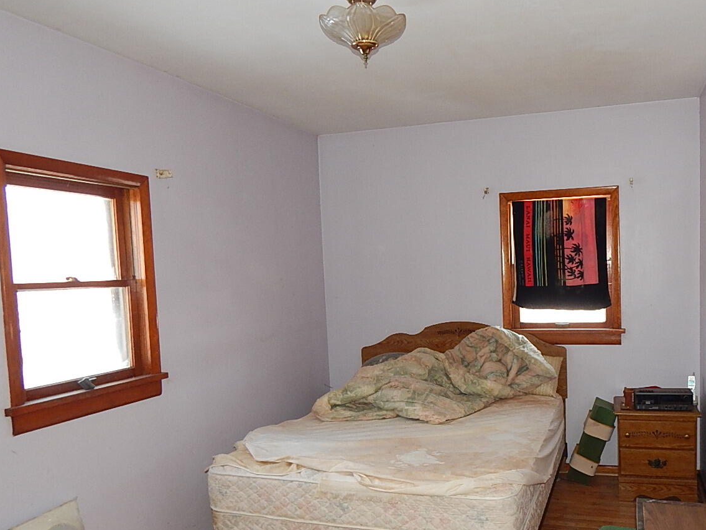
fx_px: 632
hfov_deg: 57.7
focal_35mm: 31
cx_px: 435
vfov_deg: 45.2
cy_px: 319
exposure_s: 1/30
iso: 200
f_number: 3
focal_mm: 4
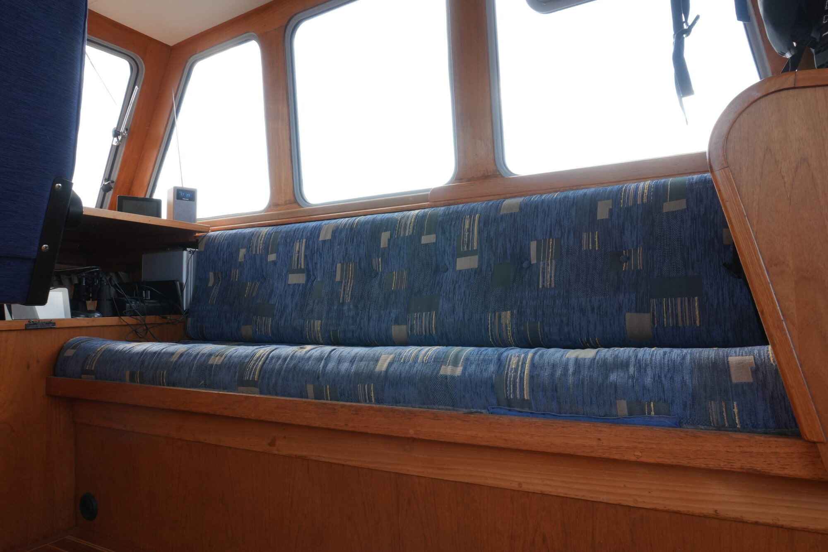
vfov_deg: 53.1
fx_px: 552
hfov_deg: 73.7
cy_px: 276
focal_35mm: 24
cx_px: 414
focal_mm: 16
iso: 500
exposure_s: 1/30
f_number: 13
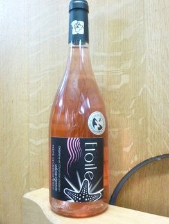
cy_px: 112
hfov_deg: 39.7
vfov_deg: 51.3
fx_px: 234
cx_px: 84
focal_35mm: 36
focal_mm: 6.5
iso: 800
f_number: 3.6
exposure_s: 1/4
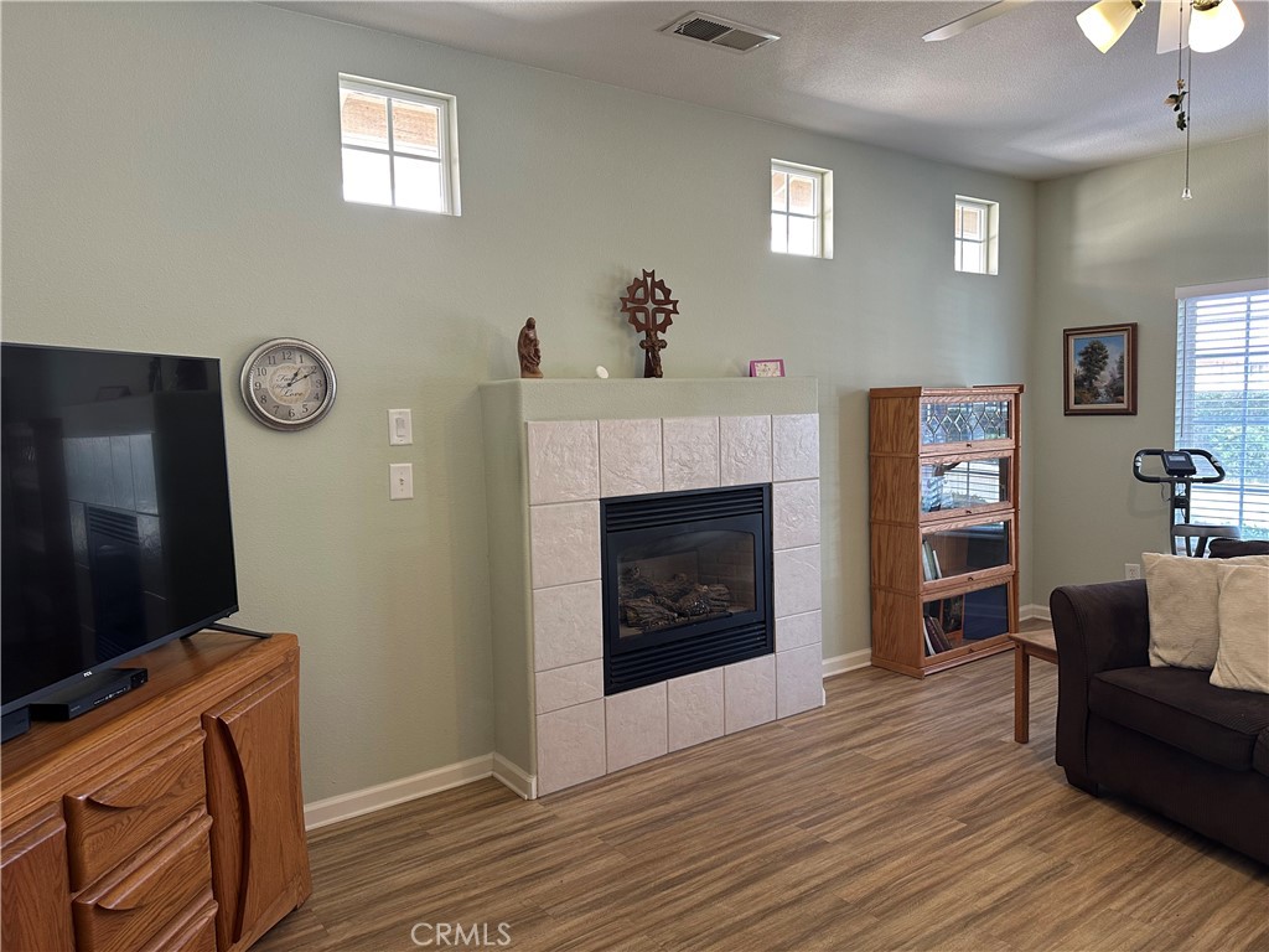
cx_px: 634
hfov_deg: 71.6
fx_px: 880
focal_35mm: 24
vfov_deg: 56.8
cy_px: 476
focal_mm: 6.86
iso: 160
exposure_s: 1/60
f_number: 1.78
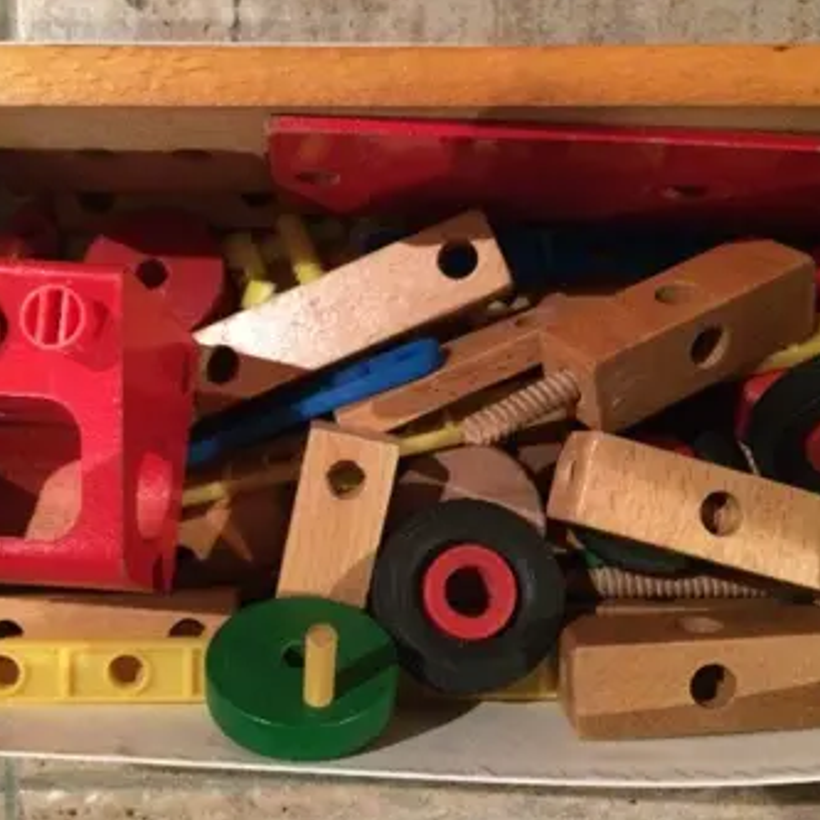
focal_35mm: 37
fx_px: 992
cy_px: 392
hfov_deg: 44.9
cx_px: 399
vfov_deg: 44.9
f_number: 2.2
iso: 640
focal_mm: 4.15
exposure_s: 1/17
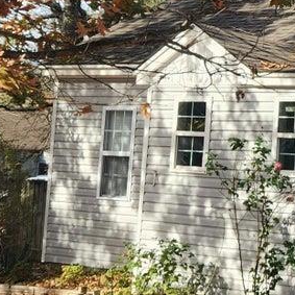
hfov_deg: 15.6
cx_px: 500
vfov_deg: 17.7
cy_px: 78
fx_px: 945
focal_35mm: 98
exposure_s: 1/535
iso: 20
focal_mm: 5.4
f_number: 1.8
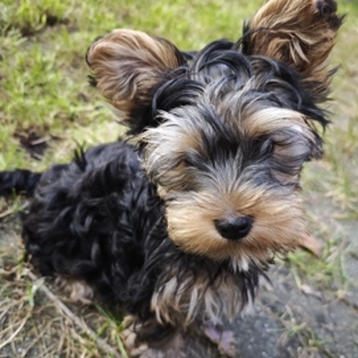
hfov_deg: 54.0
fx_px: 351
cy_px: 206
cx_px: 184
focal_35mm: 30
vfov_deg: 53.8
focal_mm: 6.55
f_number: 1.62
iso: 320
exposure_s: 1/112
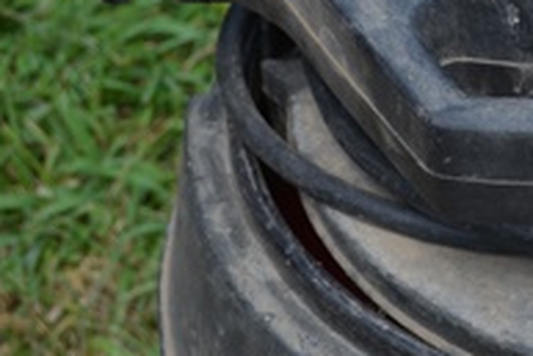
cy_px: -63
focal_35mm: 149
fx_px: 2208
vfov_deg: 9.1
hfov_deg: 13.0
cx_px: 795
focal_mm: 32
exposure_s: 1/200
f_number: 7.1
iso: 200
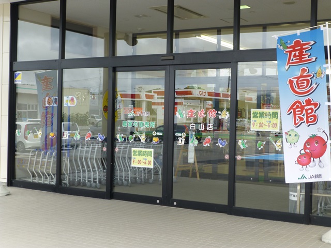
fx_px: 516
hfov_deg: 35.5
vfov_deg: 27.0
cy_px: 124
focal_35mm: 54
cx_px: 166
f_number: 4.6
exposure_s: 1/100
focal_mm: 9.7
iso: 100
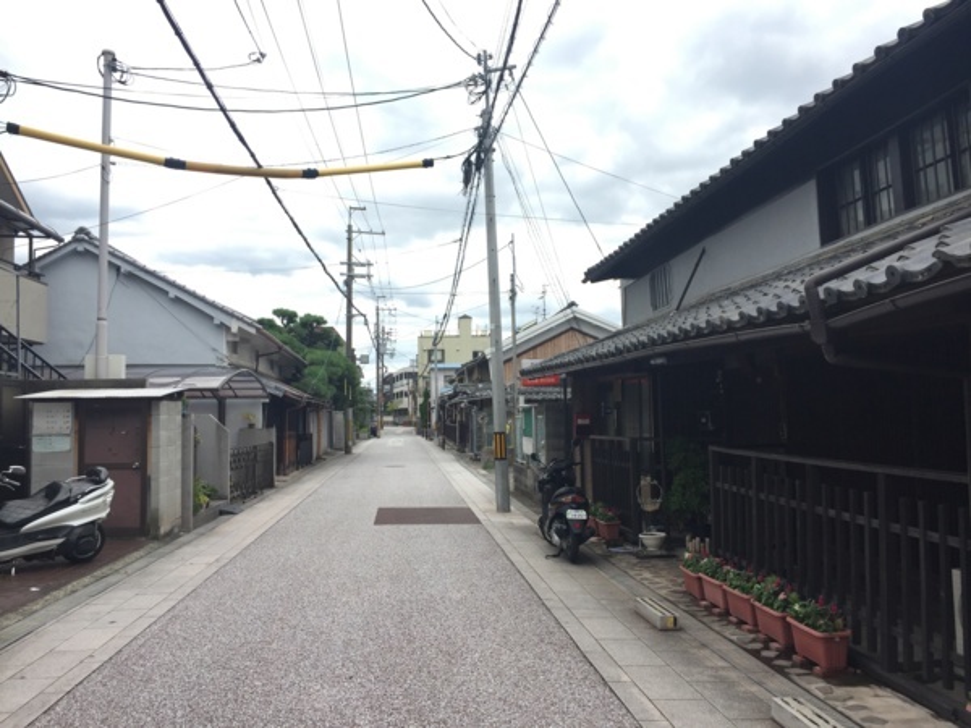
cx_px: 486
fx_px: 813
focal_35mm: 29
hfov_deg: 61.7
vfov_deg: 48.2
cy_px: 364
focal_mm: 4.15
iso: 32
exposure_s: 1/824
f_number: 2.2
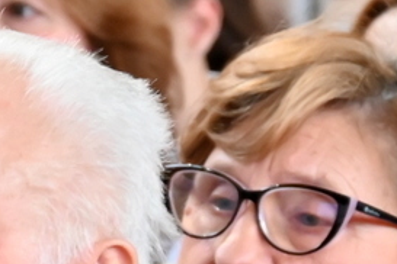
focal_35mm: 758
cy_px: 406
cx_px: -548
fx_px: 8358
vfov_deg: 1.8
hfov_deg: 2.7
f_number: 6.3
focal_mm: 115
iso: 3200
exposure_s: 1/80
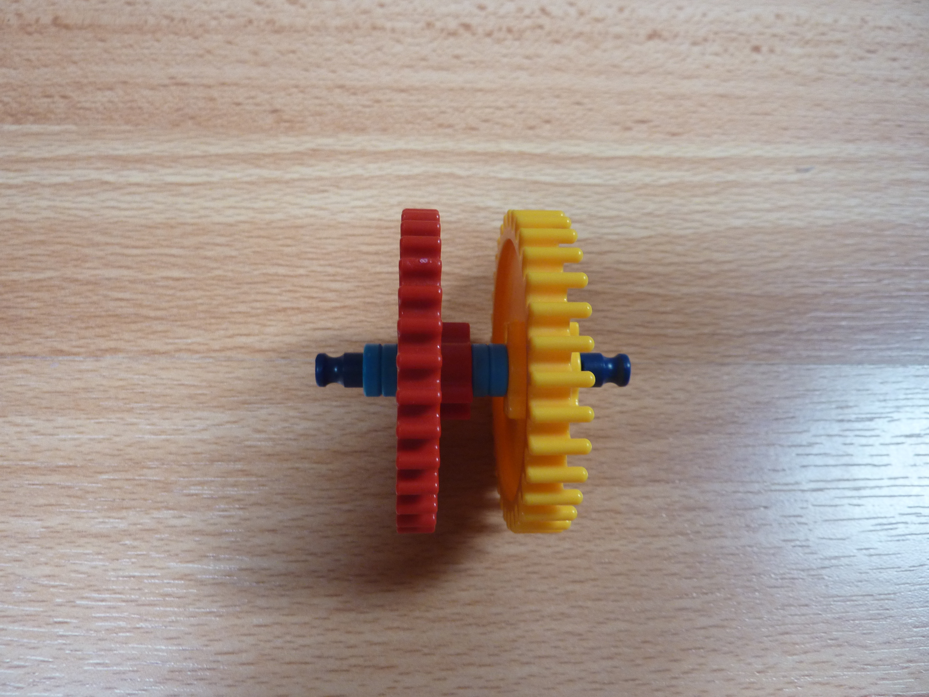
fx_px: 671
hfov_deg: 69.4
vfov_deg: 54.9
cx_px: 464
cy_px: 348
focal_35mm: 25
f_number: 3.3
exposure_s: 1/30
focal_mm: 4.1
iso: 160
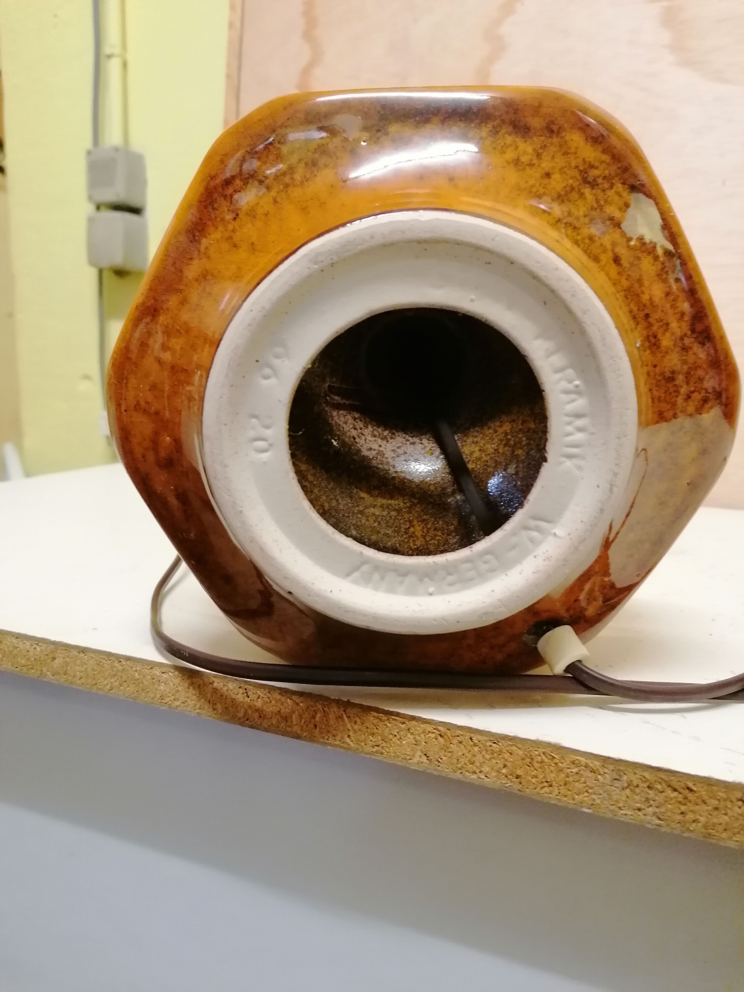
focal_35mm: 27
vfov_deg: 65.3
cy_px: 496
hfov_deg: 51.4
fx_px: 774
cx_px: 372
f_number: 1.8
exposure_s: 1/25
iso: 500
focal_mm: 4.75
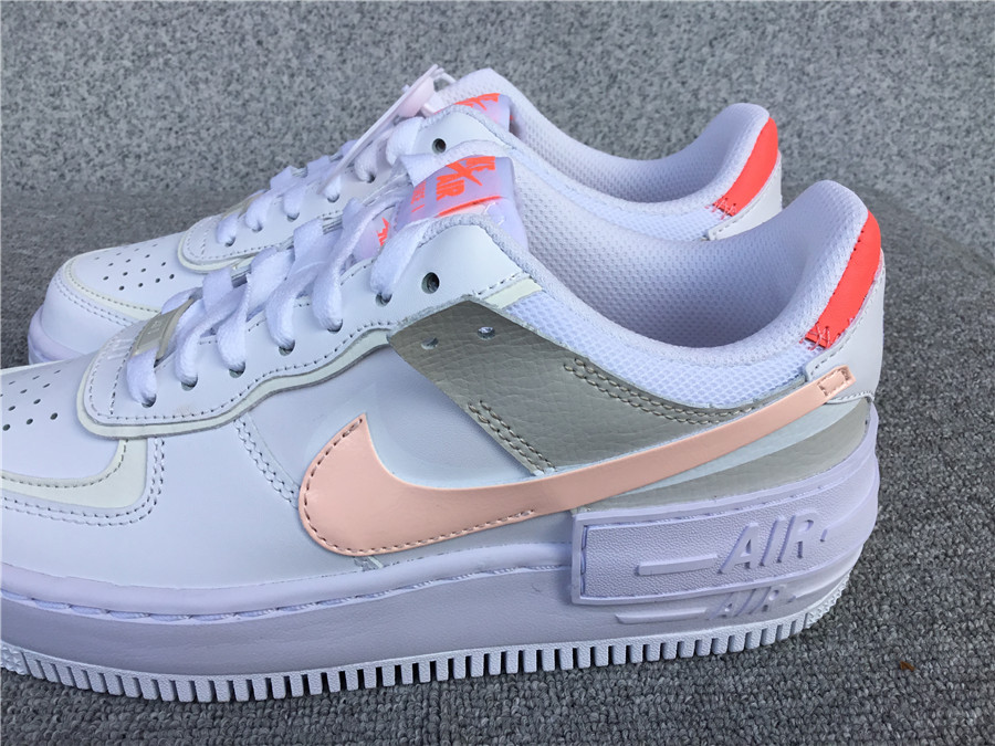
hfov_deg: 58.4
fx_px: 891
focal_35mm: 31
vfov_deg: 45.4
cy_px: 373
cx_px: 498
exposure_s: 1/512
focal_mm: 3.3
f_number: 2.4
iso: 25
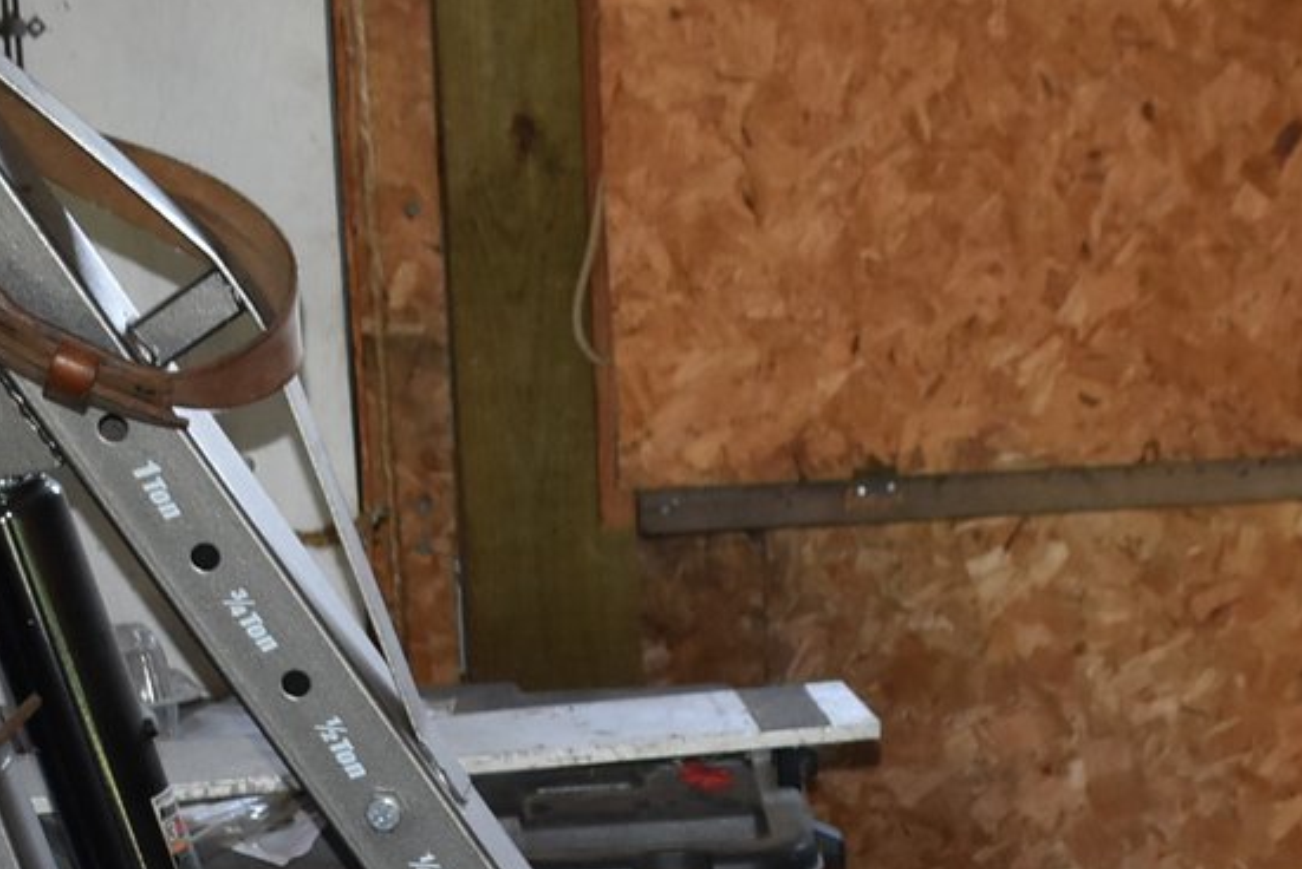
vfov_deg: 11.9
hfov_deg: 18.4
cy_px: 1215
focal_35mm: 111
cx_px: 858
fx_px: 4016
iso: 1000
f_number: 3.8
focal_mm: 24
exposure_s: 1/125
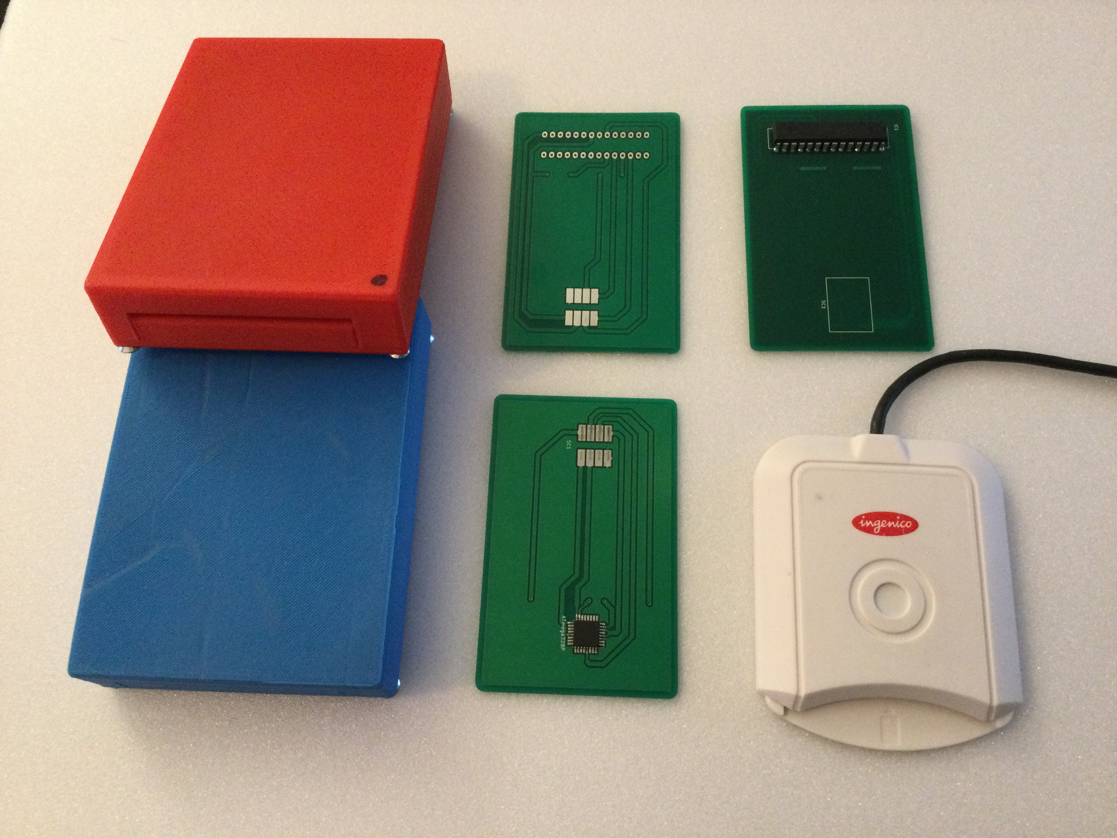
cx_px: 558
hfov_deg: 58.4
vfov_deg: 45.4
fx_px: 1000
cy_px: 419
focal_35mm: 31
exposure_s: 1/17
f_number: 2.4
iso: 200
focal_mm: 3.3
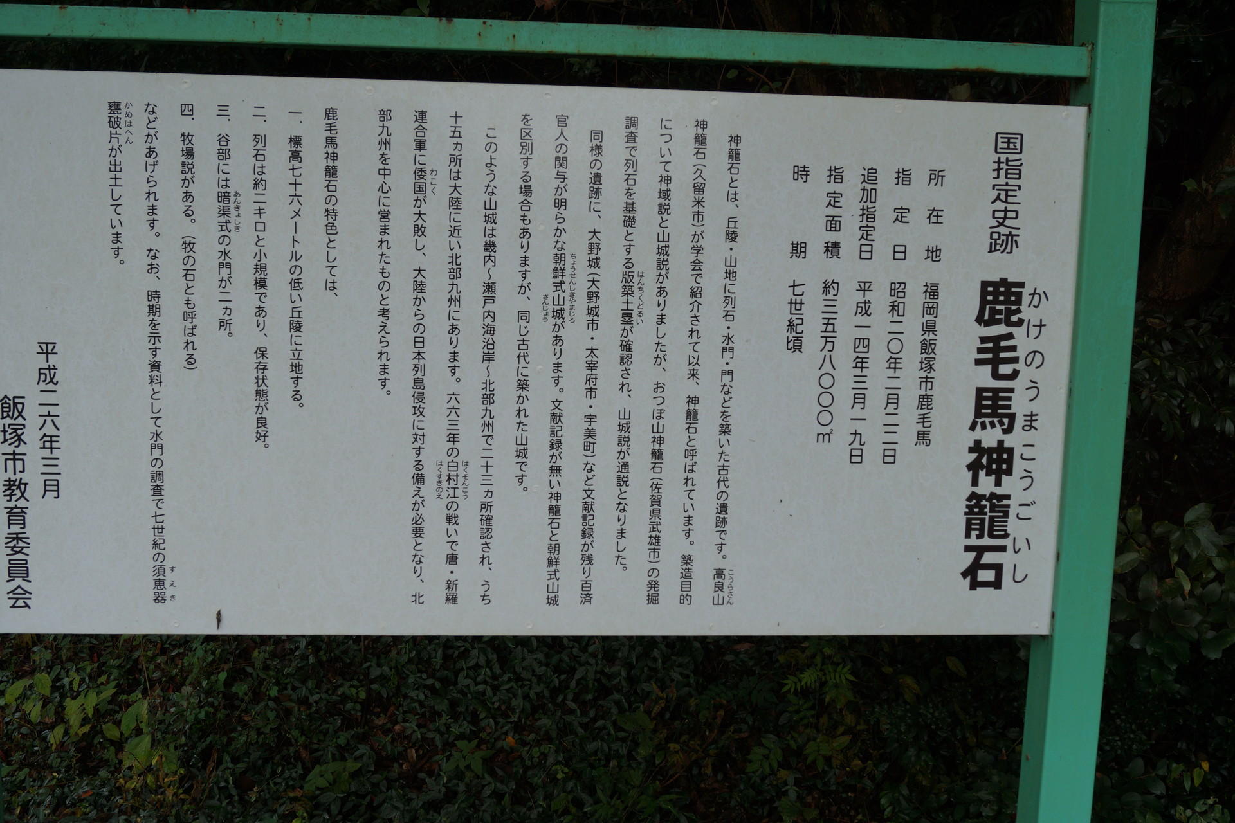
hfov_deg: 49.6
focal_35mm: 39
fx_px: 1338
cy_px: 412
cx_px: 618
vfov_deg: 34.2
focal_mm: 26
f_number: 7.1
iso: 100
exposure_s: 1/200
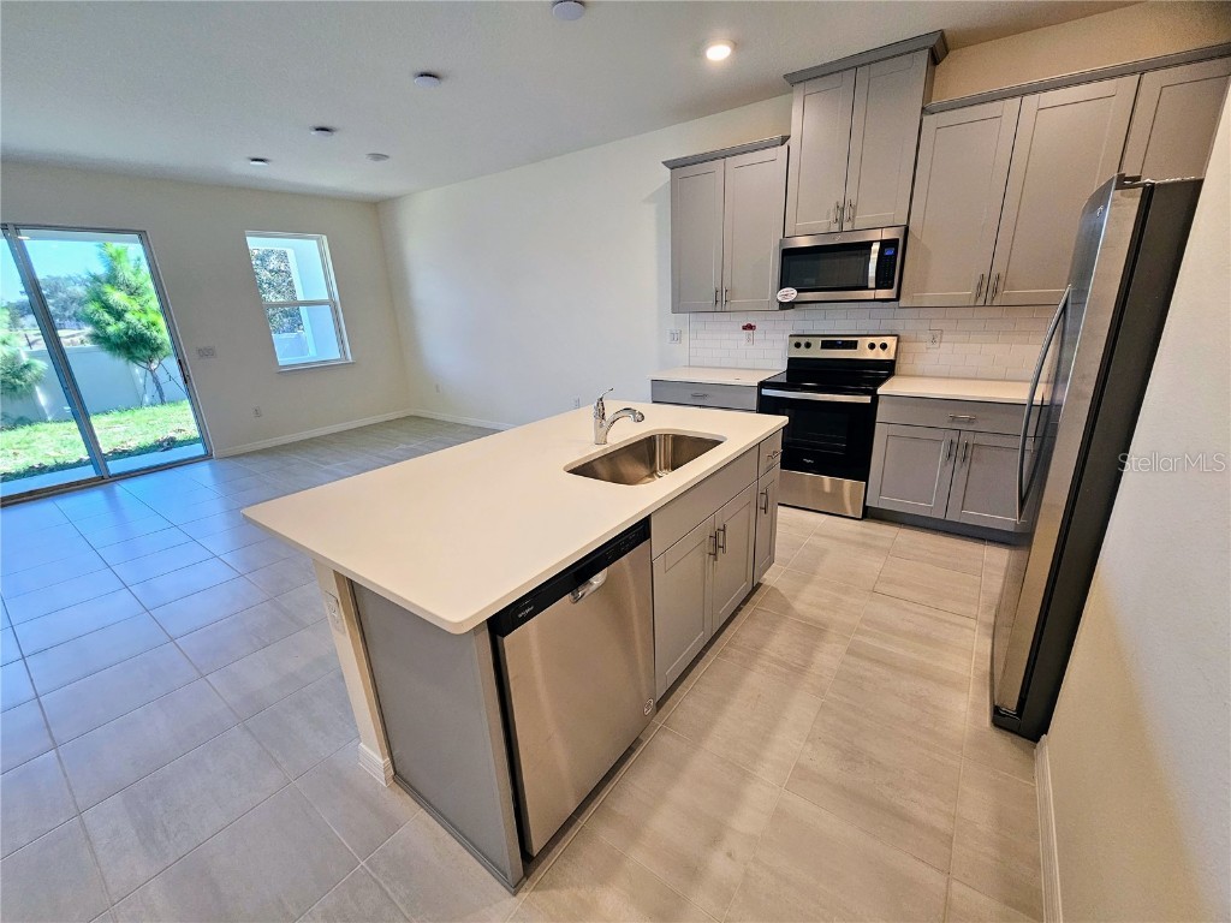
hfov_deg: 106.2
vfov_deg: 89.9
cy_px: 462
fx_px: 462
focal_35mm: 13
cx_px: 616
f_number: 2.2
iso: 100
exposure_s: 1/60
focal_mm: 2.2
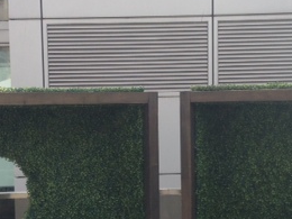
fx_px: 725
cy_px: 167
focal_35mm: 86
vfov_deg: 17.1
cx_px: 173
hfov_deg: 22.7
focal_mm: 4.28
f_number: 2.4
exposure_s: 1/575
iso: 64
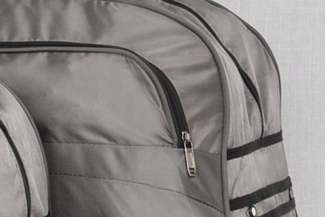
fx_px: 1536
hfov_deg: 11.8
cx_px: -76
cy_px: 130
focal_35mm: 170
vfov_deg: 8.1
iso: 100
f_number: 5.6
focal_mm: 34
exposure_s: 1/60
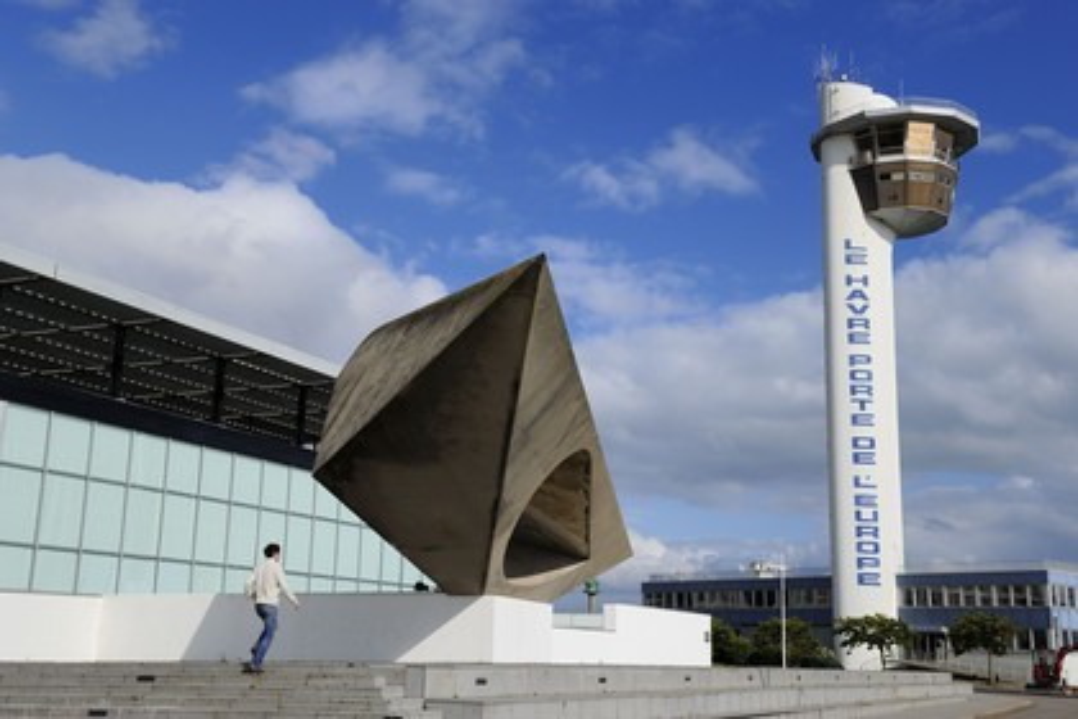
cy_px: 360
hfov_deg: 44.5
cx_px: 539
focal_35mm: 44
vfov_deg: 30.5
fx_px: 1317
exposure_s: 1/320
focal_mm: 44
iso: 200
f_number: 14
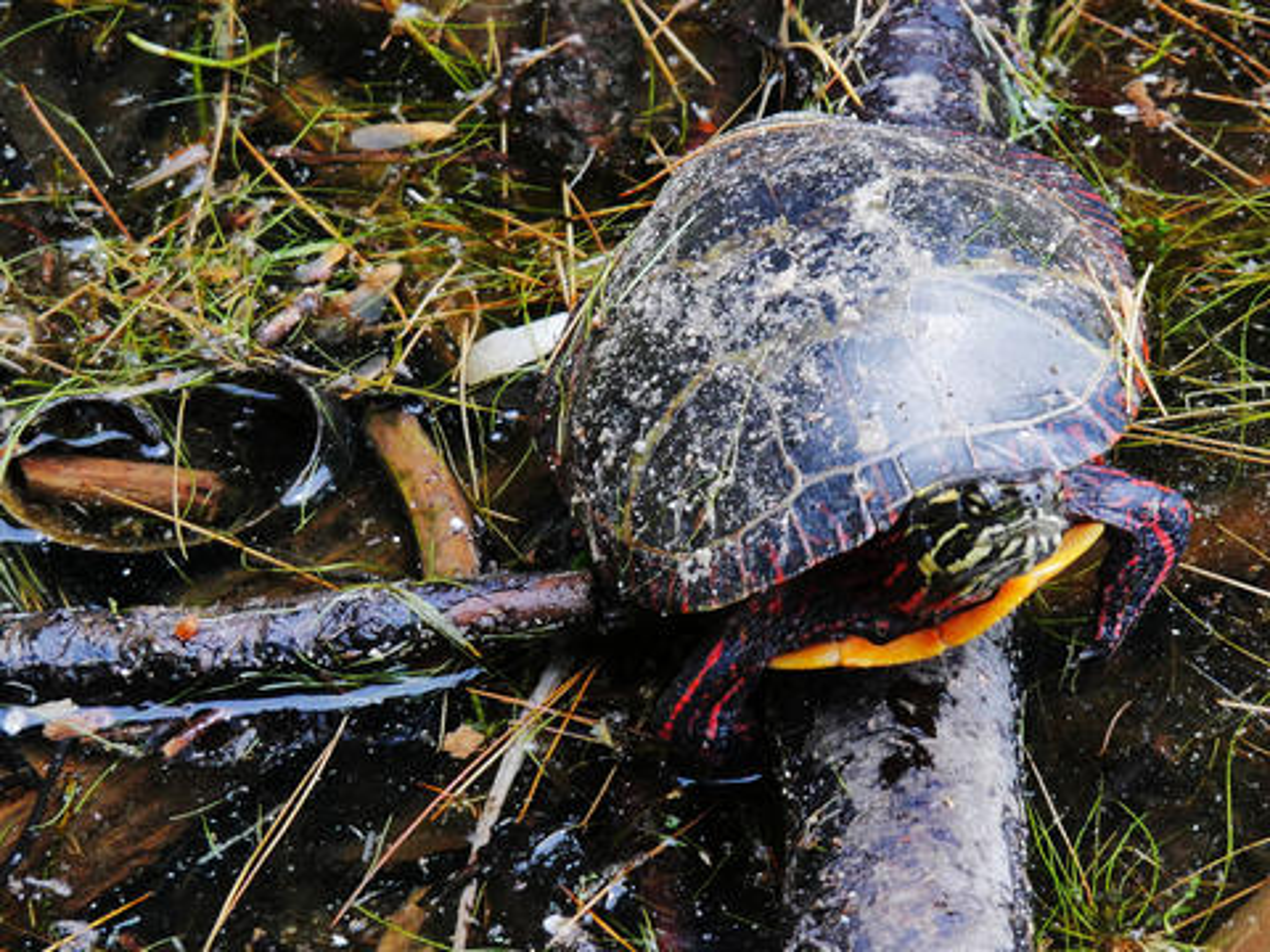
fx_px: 11006
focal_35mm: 300
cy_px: 476
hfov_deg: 6.6
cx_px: 635
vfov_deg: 5.0
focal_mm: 150
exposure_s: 1/320
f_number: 5.6
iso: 500
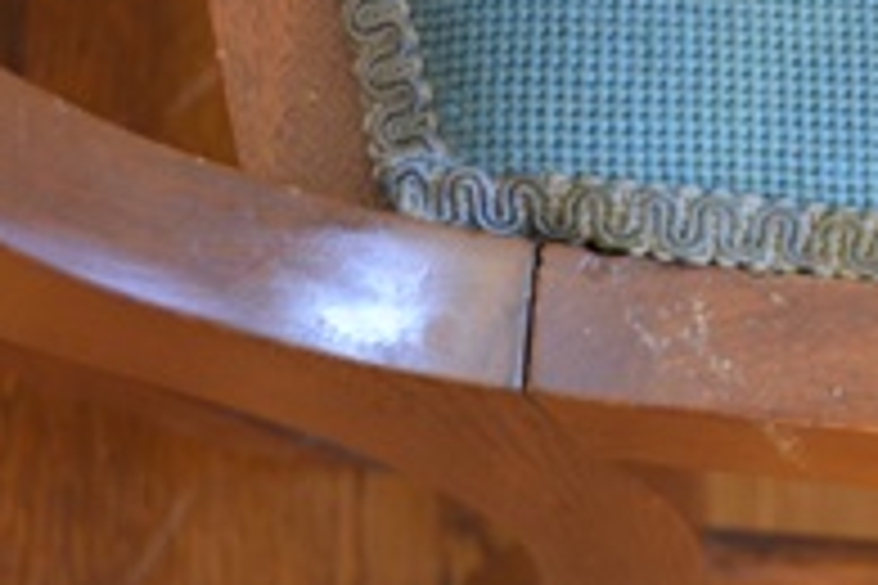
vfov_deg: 11.4
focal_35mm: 120
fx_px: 2926
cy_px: 184
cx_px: 1117
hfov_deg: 16.2
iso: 1100
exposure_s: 1/30
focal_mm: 26
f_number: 4.2
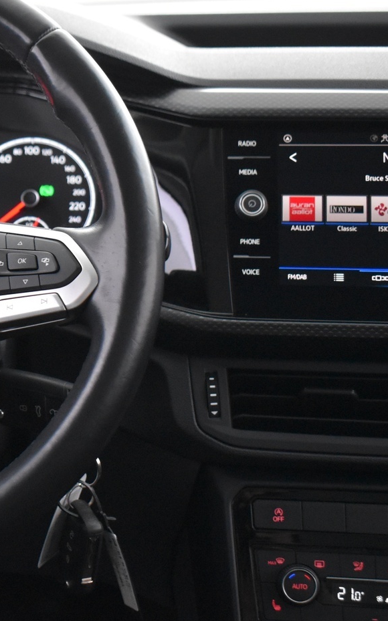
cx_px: -152
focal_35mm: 80
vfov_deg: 25.8
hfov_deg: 15.3
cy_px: 277
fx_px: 1355
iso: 3200
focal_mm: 30
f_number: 4.2
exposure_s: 1/20
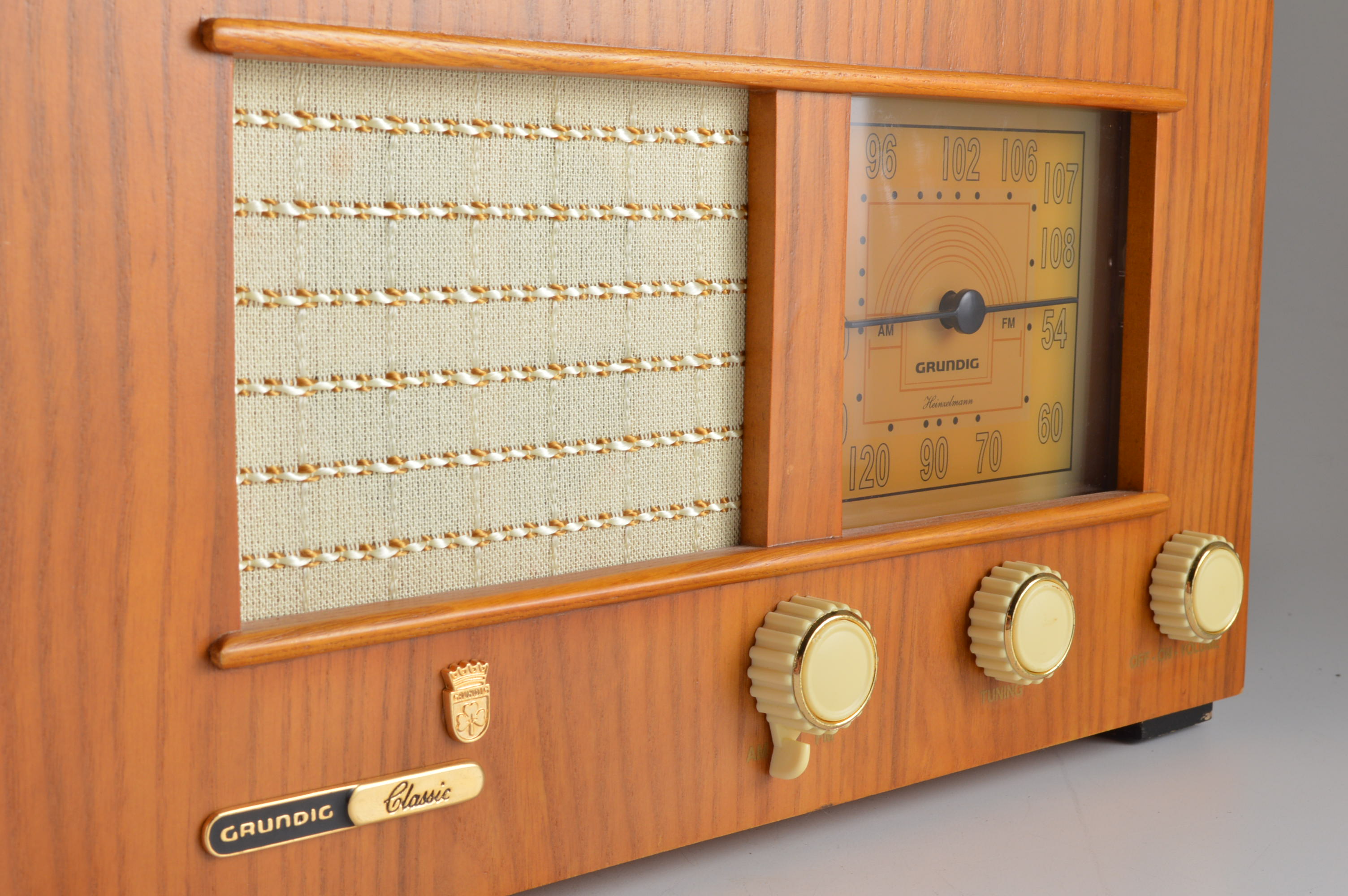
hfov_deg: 35.1
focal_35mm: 57
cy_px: 448
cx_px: 674
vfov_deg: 23.7
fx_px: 2132
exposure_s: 1/125
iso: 200
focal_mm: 38
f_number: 13
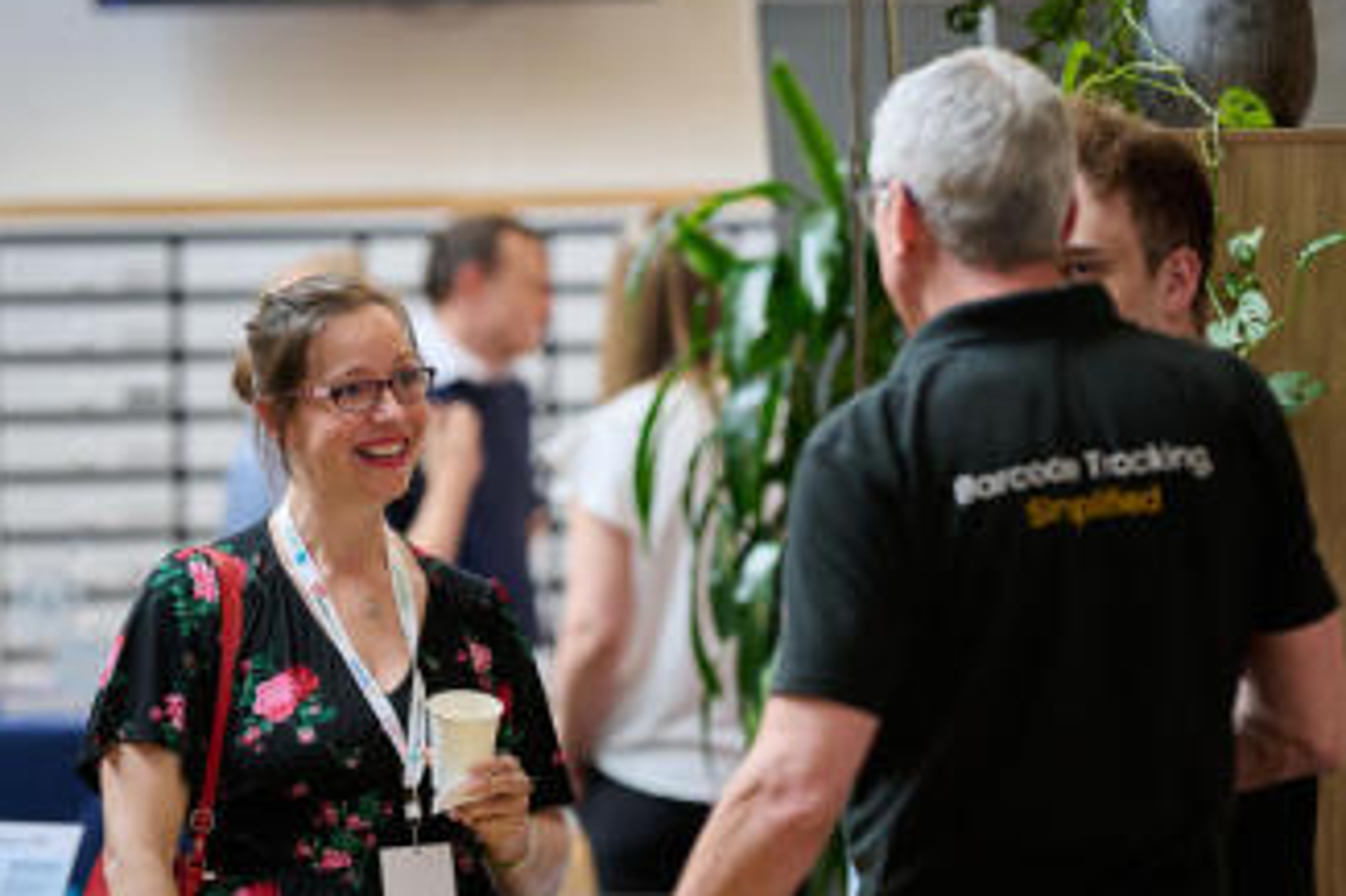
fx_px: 7362
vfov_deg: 7.0
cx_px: 747
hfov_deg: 10.4
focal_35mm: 197
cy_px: 564
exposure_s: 1/200
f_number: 2.2
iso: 400
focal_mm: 135
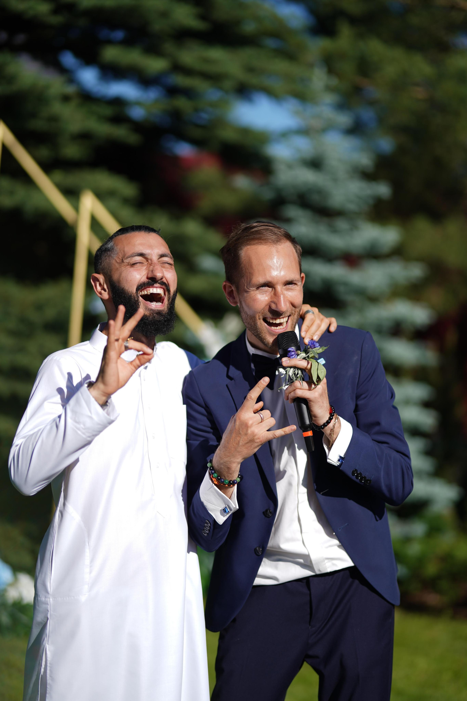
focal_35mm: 85
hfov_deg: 16.1
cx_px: 234
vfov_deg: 23.9
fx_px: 1654
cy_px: 350
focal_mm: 85
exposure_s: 1/6400
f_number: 1.4
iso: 50
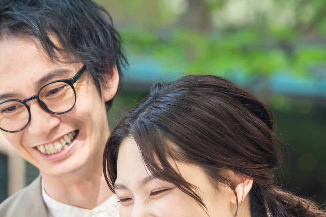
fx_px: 2101
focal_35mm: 232
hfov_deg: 8.9
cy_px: 204
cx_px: 103
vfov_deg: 5.9
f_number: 4.5
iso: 800
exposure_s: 1/250
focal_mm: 123
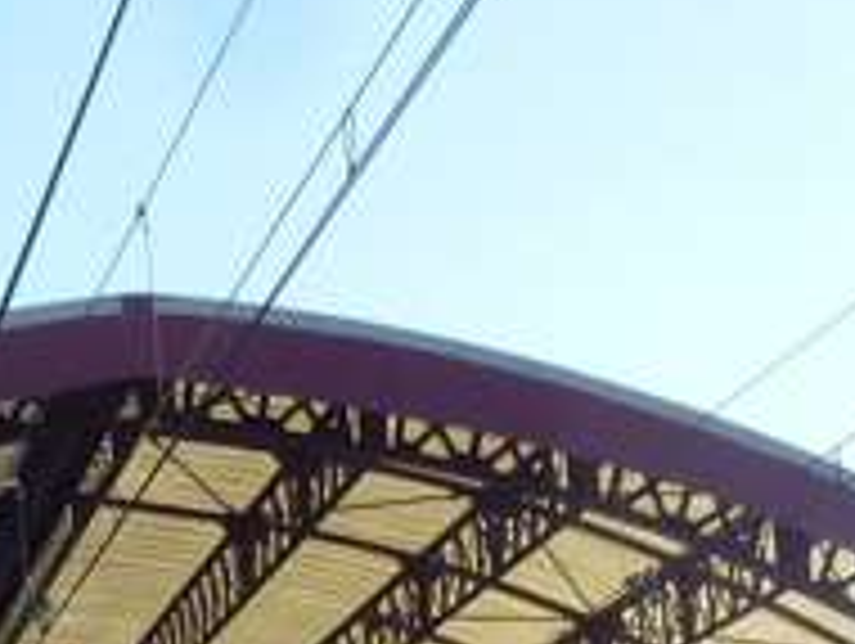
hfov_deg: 18.7
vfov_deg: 13.7
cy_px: 1009
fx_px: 2498
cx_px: -58
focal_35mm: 101
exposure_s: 1/400
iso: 100
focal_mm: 4.5
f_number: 3.1
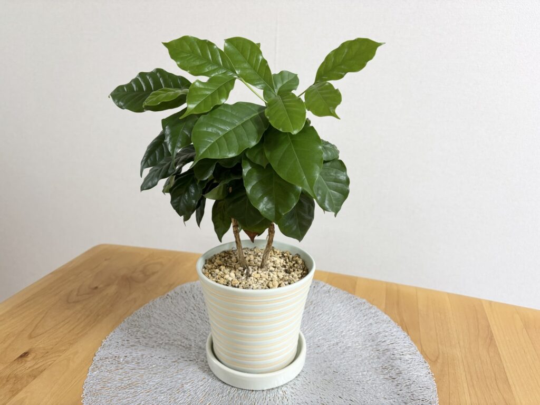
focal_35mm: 26
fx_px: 406
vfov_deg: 53.1
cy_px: 202
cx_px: 270
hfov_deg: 67.3
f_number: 1.6
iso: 125
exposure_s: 1/60
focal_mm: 5.96
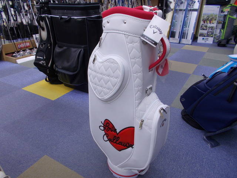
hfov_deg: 67.3
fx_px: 178
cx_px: 118
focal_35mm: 26
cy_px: 89
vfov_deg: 53.1
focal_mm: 4.6
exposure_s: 1/25
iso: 100
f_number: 3.2
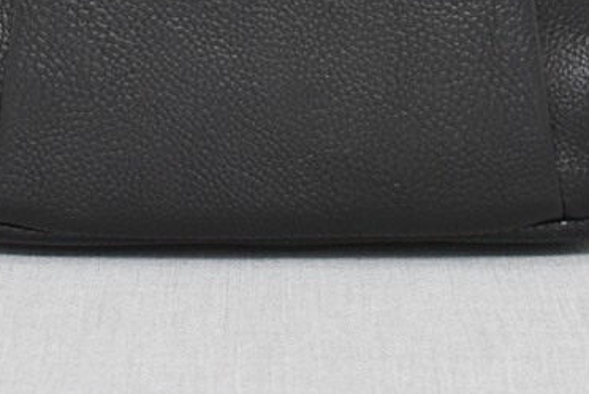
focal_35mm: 217
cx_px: 255
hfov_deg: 9.5
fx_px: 3554
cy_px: -280
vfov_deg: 6.2
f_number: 5.6
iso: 100
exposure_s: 1/60
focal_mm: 42
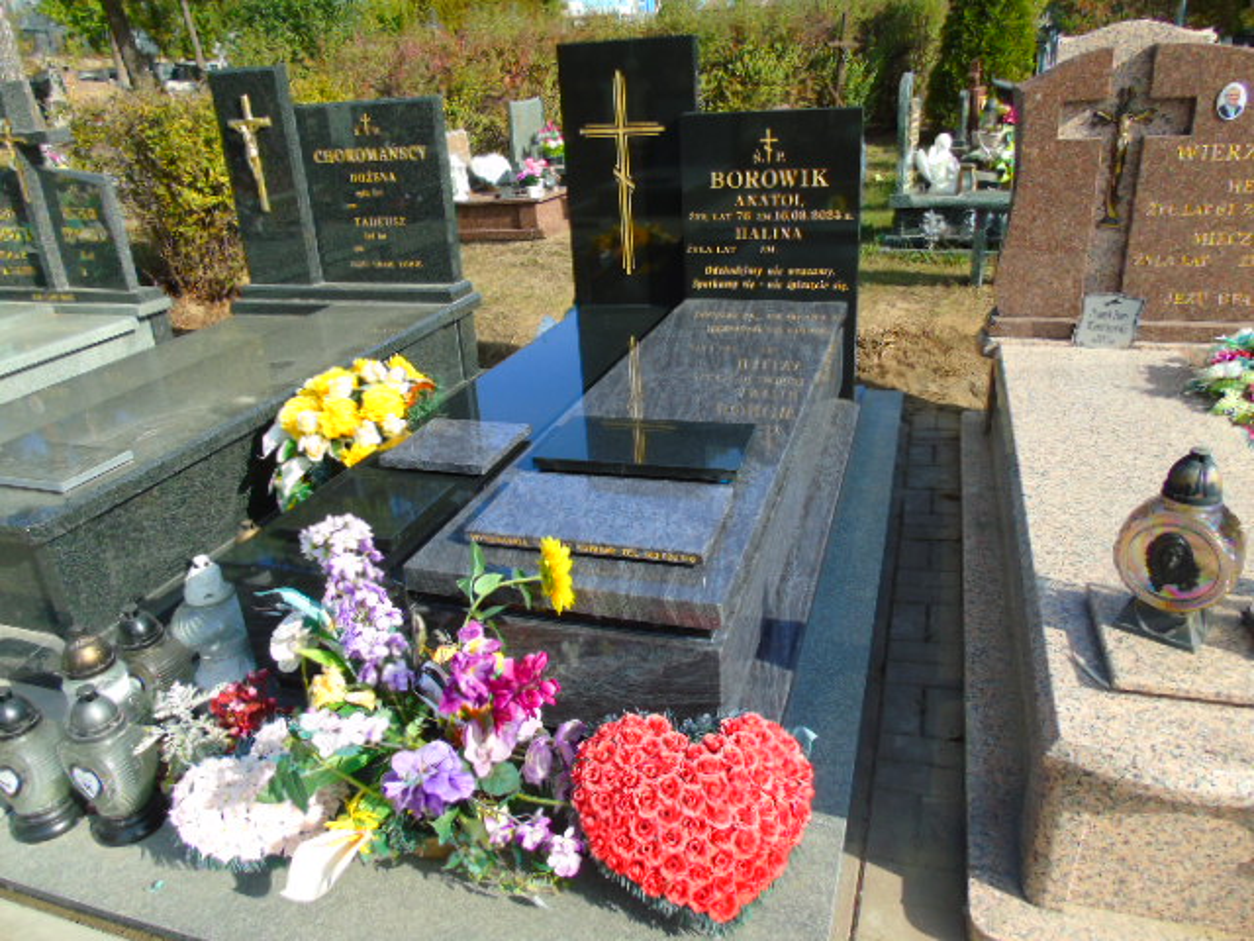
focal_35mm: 25
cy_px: 470
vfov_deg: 54.9
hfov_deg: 69.4
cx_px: 627
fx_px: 906
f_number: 3.4
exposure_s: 1/500
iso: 80
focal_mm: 4.4
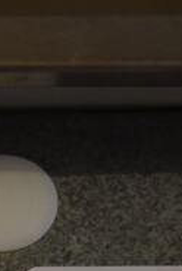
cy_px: 560
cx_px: 205
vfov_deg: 5.0
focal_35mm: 406
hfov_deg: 3.4
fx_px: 3071
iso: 800
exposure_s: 1/160
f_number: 5.6
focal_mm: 55
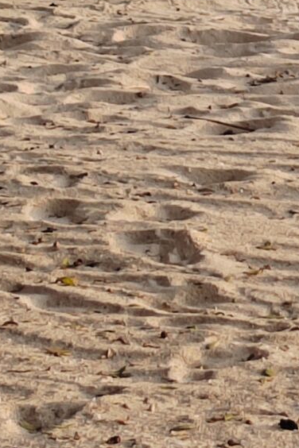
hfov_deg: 5.3
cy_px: -368
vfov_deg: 7.8
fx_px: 3177
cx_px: 492
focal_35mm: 255
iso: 100
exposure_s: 1/237
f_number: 1.9
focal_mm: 5.52
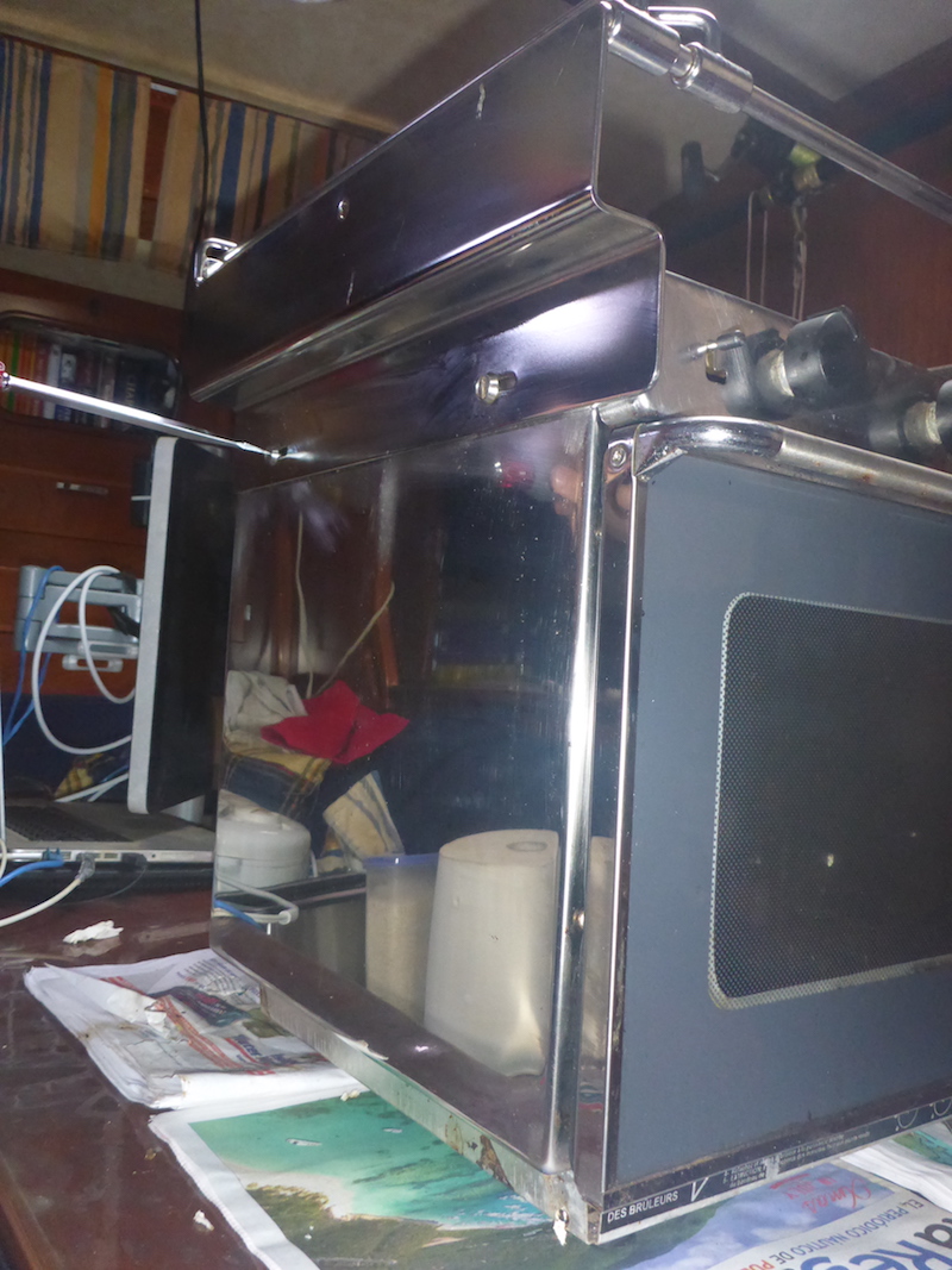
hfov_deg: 49.7
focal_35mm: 28
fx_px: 1027
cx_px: 476
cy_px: 635
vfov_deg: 63.4
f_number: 3.3
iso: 800
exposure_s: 1/60
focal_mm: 4.9
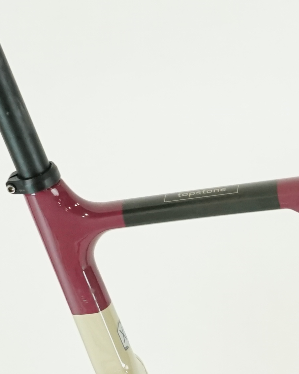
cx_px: 369
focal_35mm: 164
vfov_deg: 11.6
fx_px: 1815
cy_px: 391
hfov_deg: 9.3
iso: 1600
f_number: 5.6
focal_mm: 33
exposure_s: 1/200
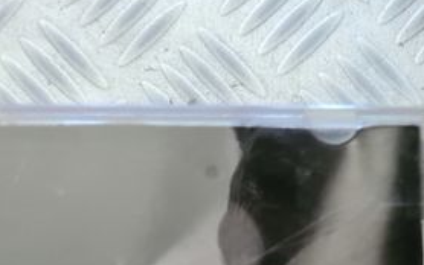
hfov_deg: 17.8
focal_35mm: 99
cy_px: 503
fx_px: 1144
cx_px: 711
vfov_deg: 12.0
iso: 640
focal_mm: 5.4
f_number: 1.8
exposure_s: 1/33
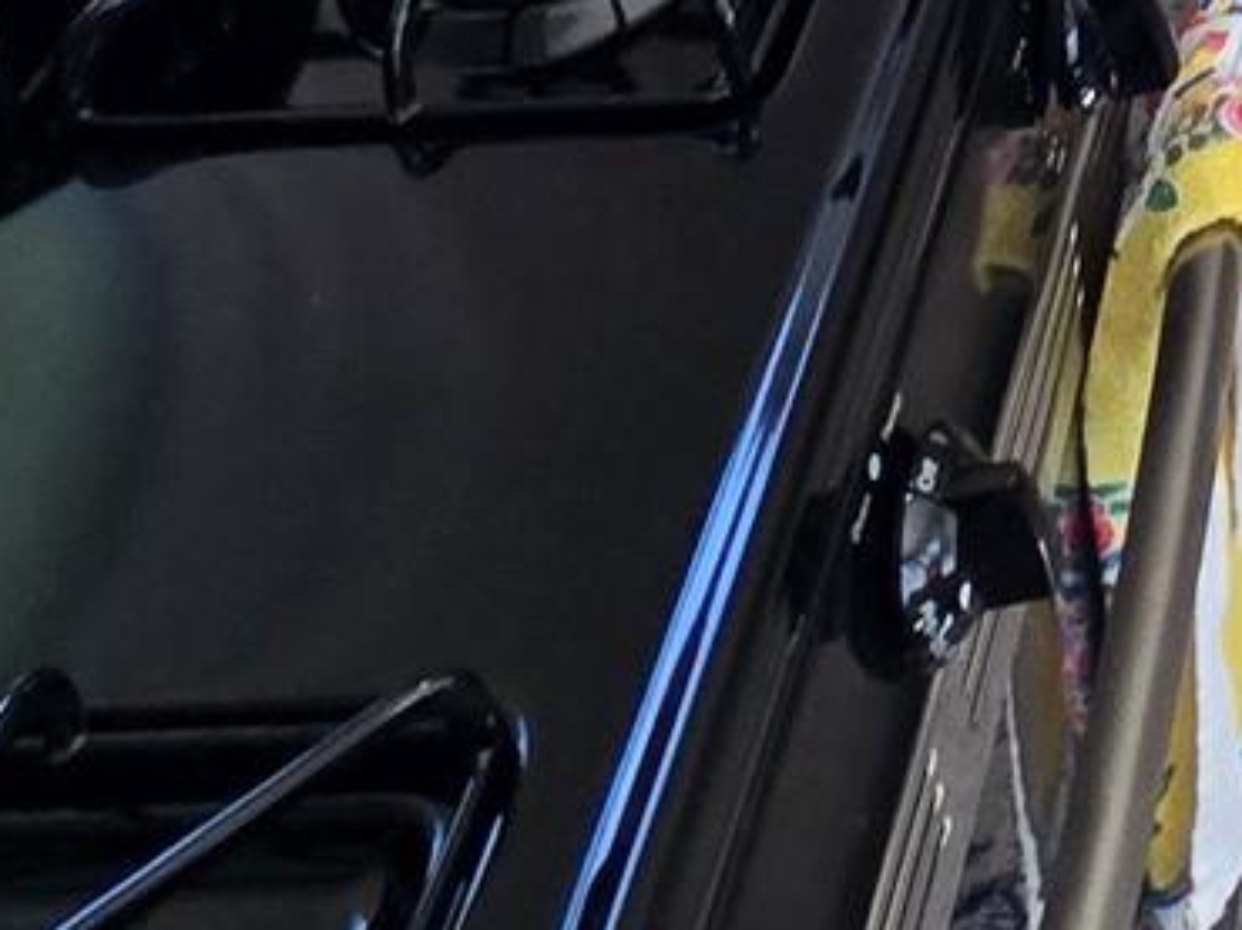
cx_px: 1947
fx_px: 2582
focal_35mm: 72
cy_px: -1534
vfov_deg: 12.9
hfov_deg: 21.7
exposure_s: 1/60
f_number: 2.2
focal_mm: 2.2
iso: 125
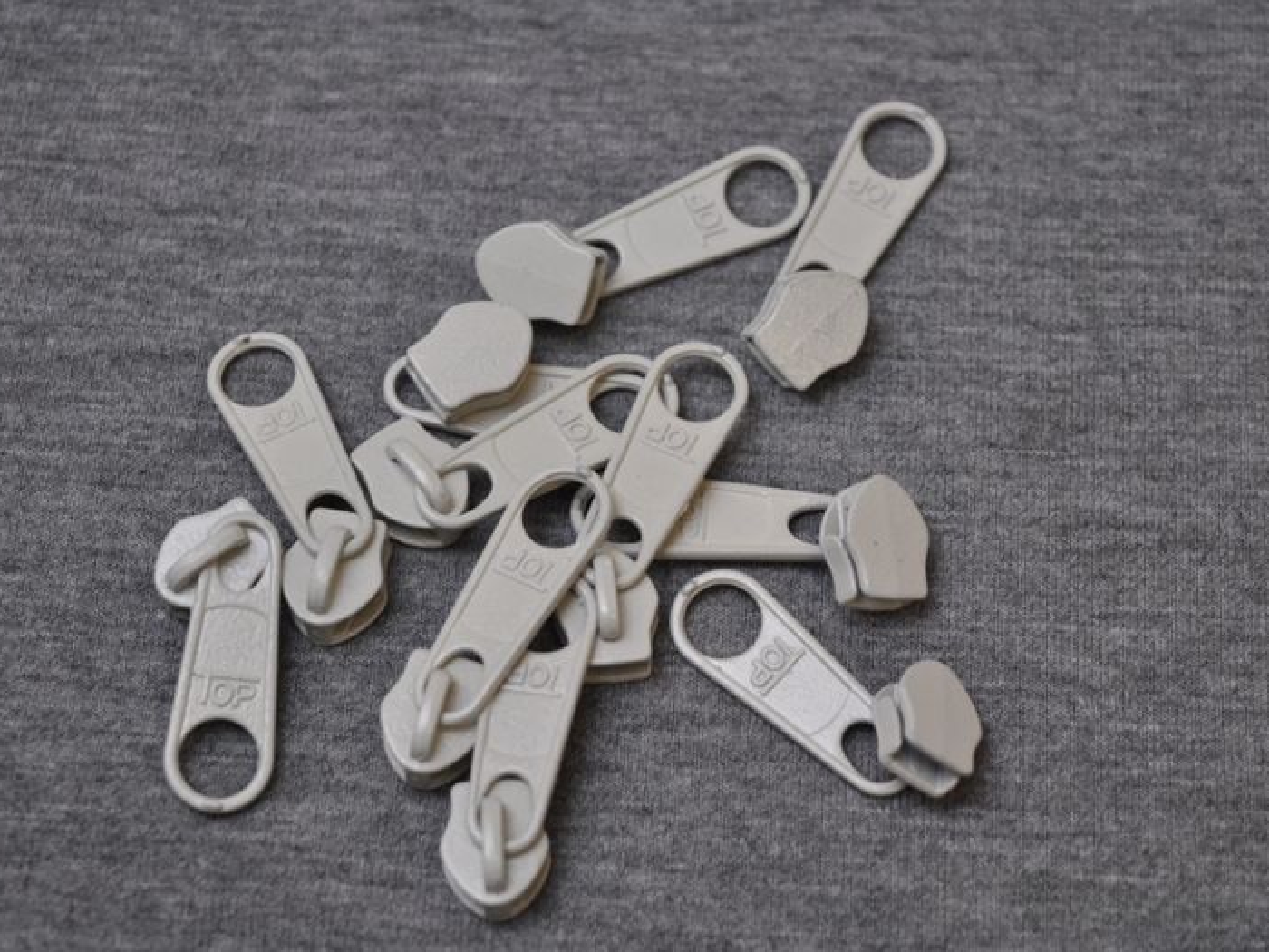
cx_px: 673
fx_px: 3319
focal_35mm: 91
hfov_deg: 21.6
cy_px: 478
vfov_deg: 16.3
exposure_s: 1/80
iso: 400
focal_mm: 55
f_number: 5.6
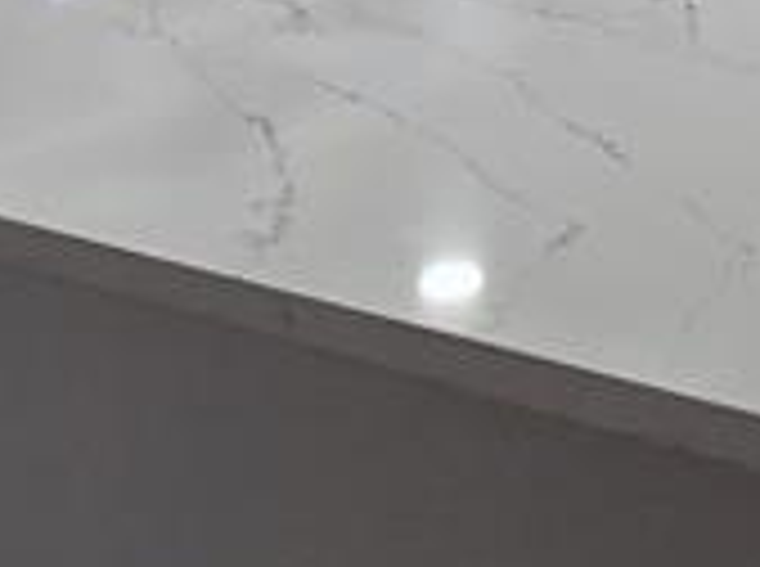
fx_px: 1731
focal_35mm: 79
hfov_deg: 24.0
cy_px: -675
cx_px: 711
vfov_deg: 14.4
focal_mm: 2.2
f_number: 2.2
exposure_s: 1/60
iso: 50
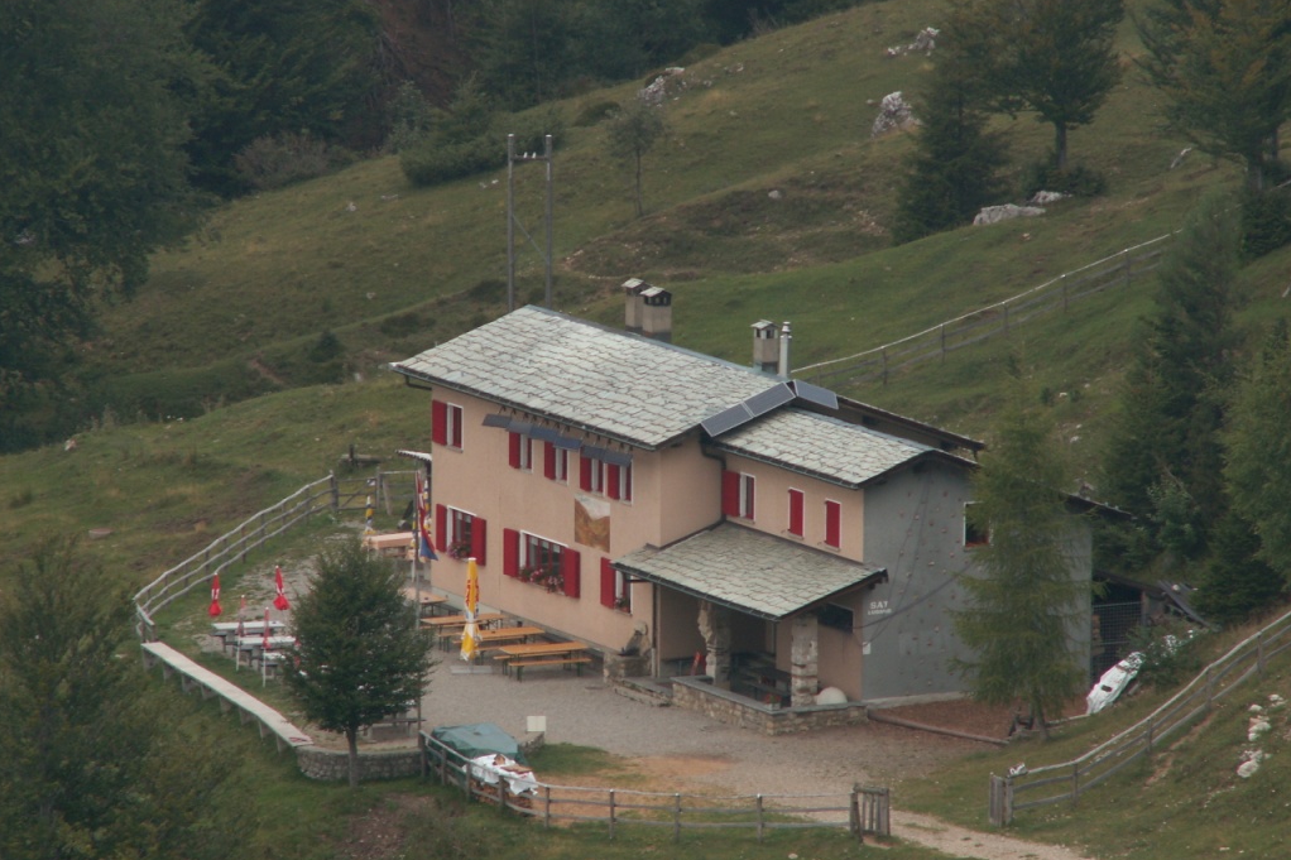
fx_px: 10577
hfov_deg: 7.0
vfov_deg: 4.7
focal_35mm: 295
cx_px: 646
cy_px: 474
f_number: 4.5
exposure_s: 1/80
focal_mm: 46.34
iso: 50
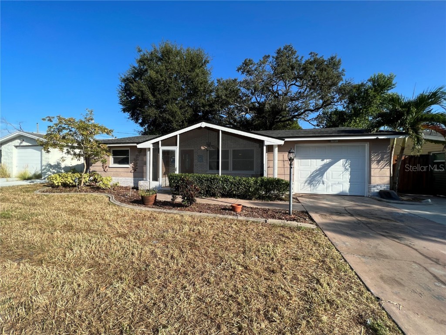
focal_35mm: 13
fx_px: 167
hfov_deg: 106.2
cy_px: 168
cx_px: 223
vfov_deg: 89.9
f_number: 1.8
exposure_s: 1/968
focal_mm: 1.57
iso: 32
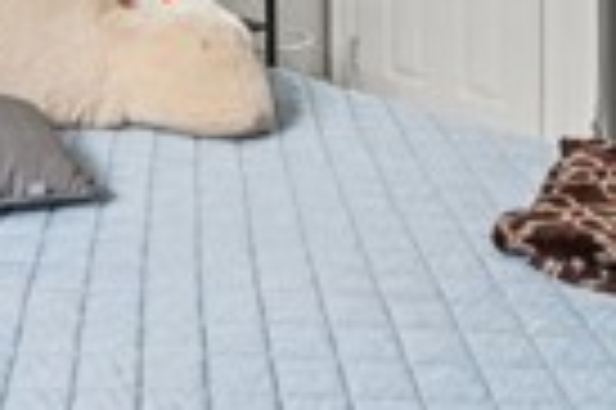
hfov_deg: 32.3
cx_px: -27
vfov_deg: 20.6
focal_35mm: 56
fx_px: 957
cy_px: -205
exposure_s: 1/8
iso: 250
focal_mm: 12
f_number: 8
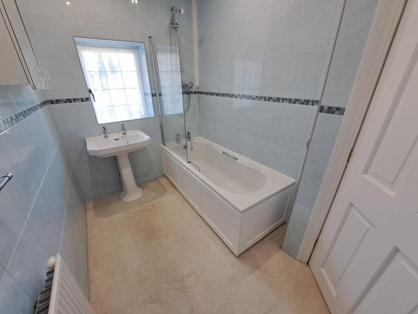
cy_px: 157
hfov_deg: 106.2
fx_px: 157
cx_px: 209
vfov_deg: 89.9
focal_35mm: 13
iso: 100
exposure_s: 1/50
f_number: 2.2
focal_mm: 1.74
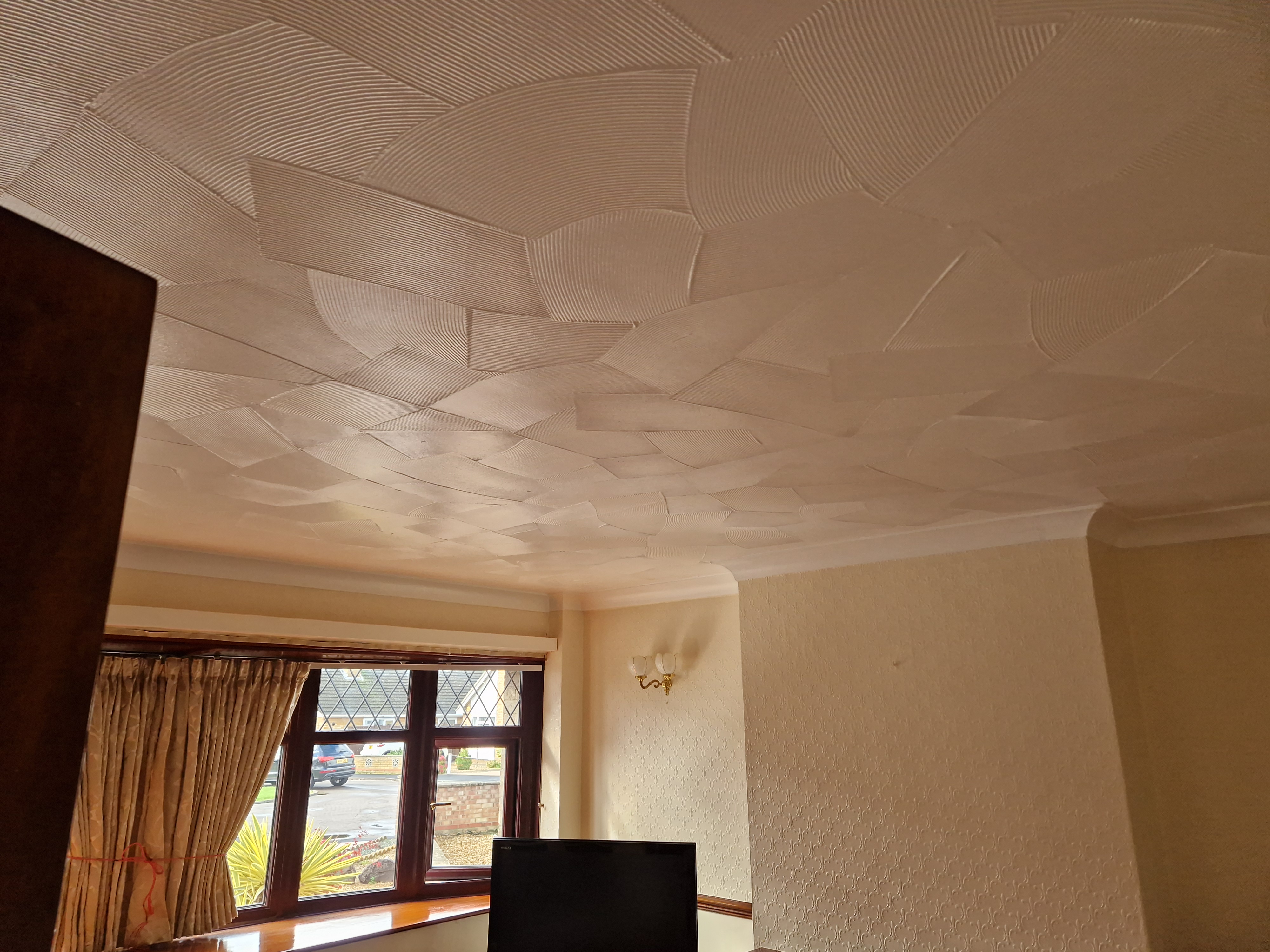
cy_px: 476
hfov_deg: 73.9
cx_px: 635
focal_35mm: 23
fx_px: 844
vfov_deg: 58.9
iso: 160
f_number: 1.8
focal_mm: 5.4
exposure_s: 1/180
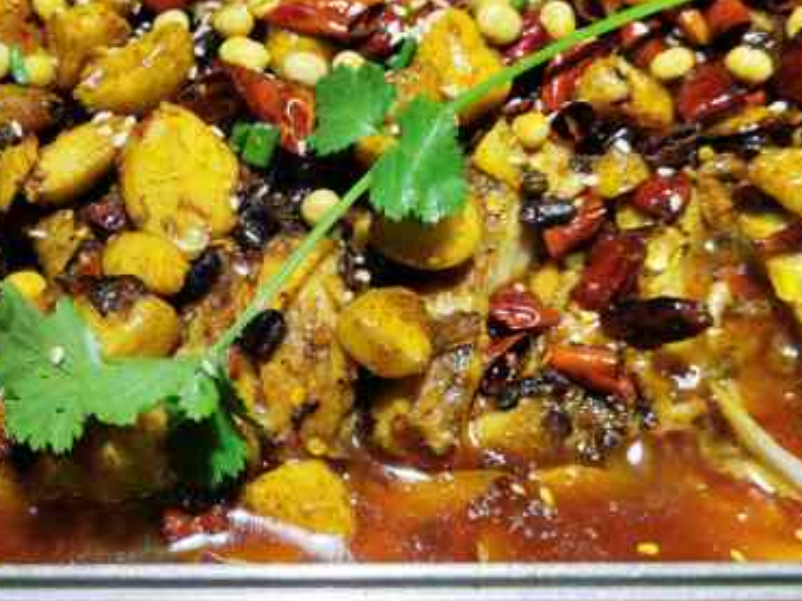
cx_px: 242
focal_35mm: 51
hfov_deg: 36.9
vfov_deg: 28.5
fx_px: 1181
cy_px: 254
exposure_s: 1/137
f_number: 1.8
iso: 50
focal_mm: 5.58
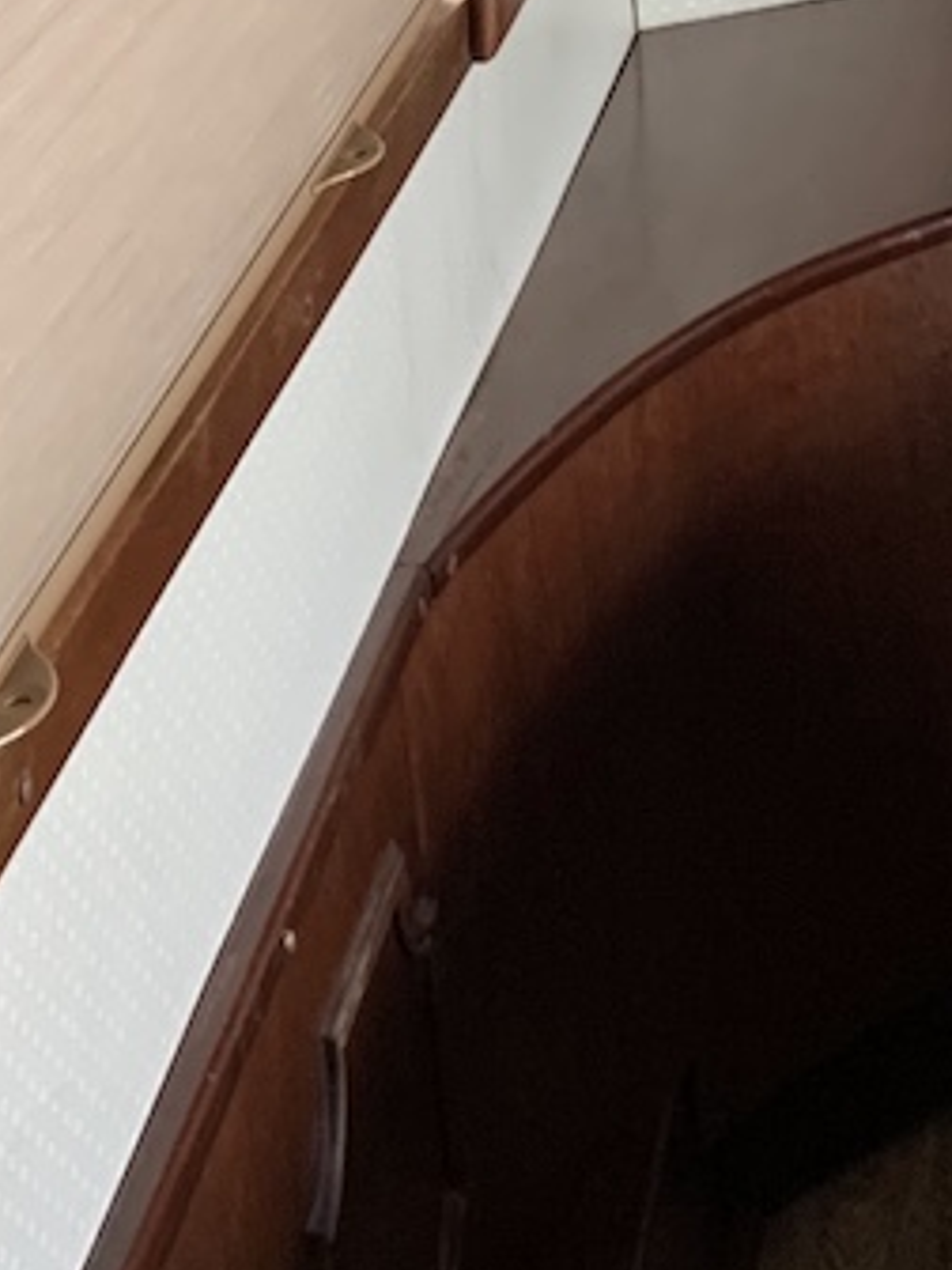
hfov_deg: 14.4
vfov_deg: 18.3
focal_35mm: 103
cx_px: 446
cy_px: -180
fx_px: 3777
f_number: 1.8
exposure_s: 1/60
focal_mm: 4.25
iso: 160
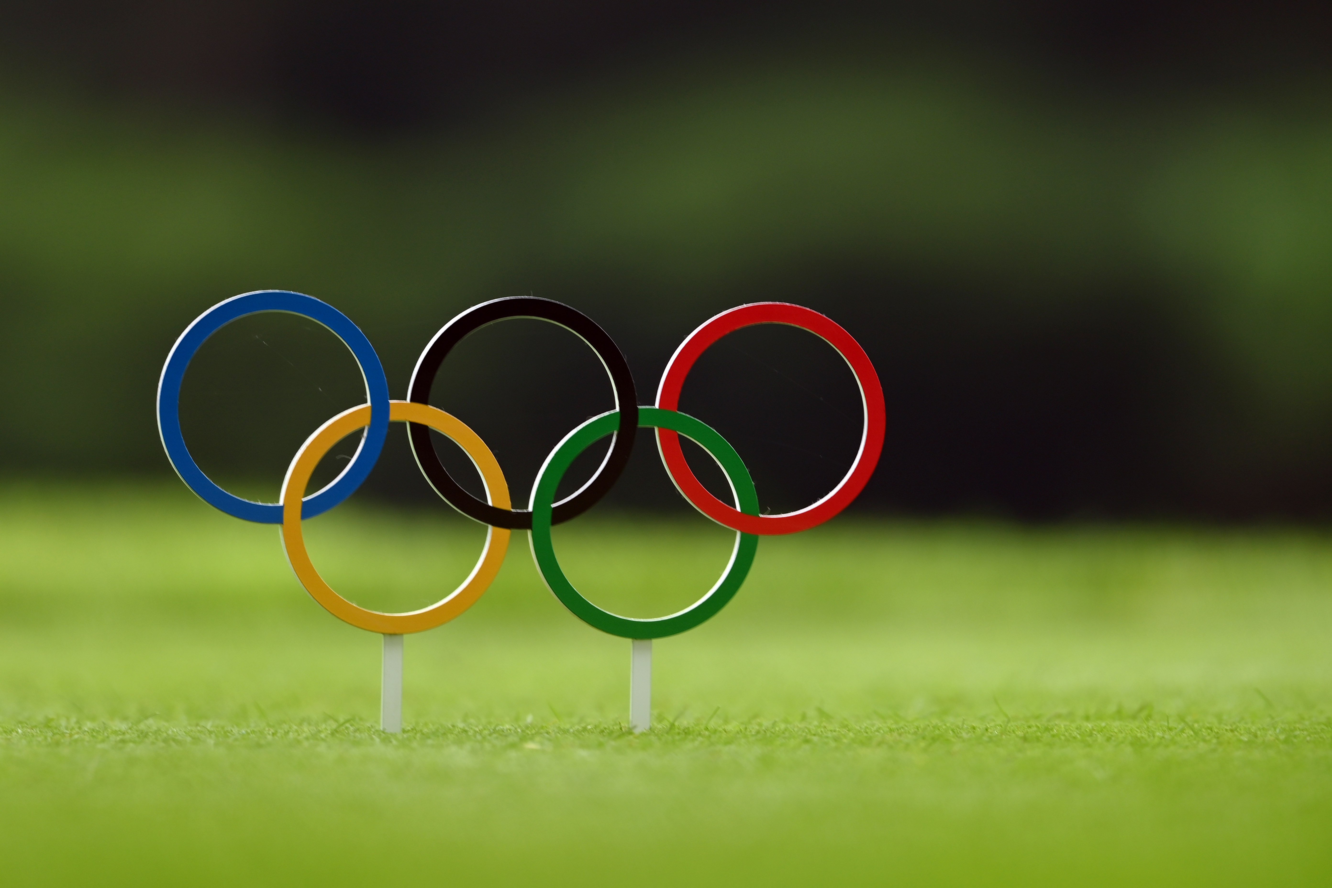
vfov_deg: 2.7
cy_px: 444
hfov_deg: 4.1
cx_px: 666
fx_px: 18499
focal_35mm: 500
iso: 200
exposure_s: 1/320
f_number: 5.6
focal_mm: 500
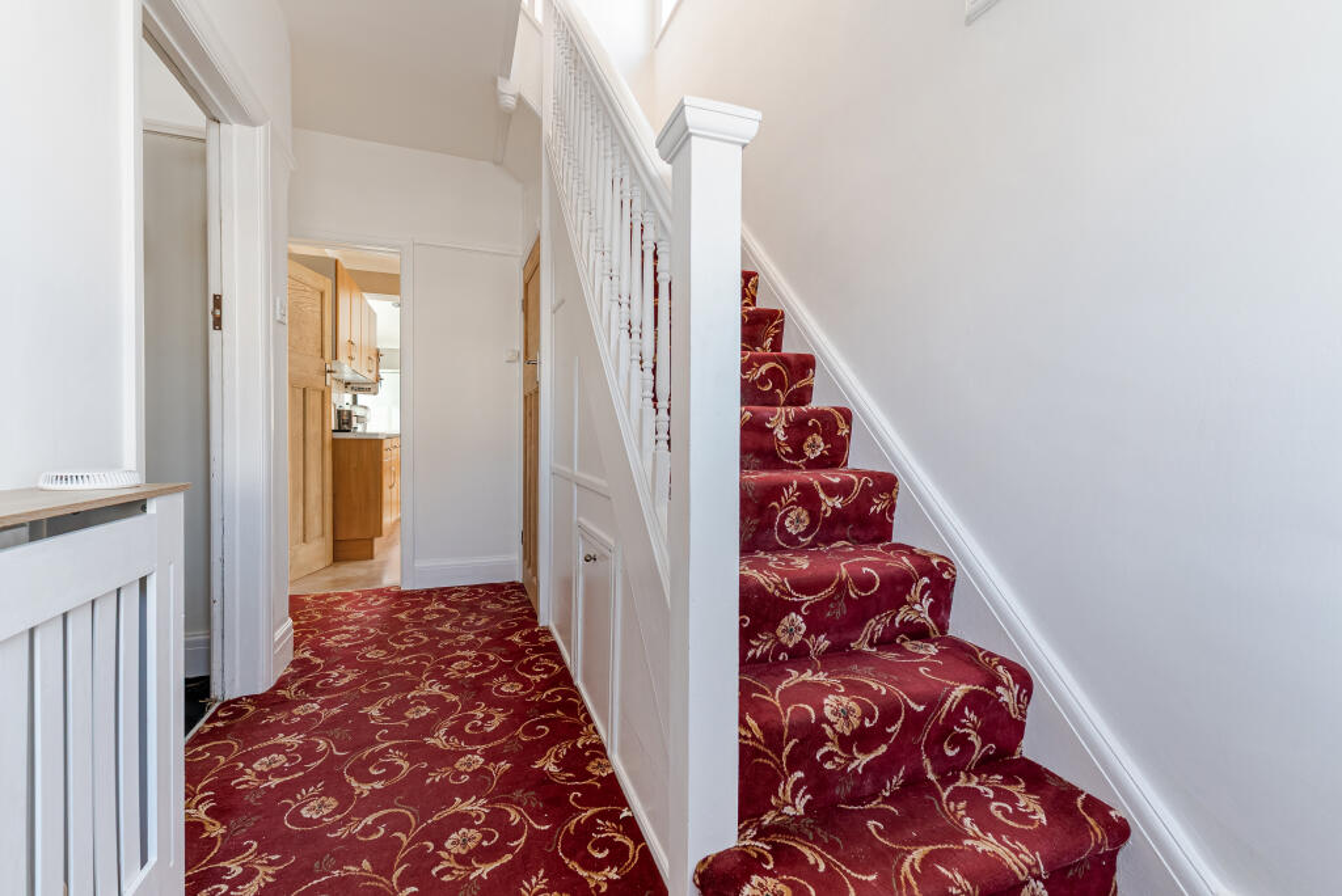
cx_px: 671
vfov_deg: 81.3
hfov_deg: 104.2
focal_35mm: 14
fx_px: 522
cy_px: 448
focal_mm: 14
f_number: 8
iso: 320
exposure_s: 1/40
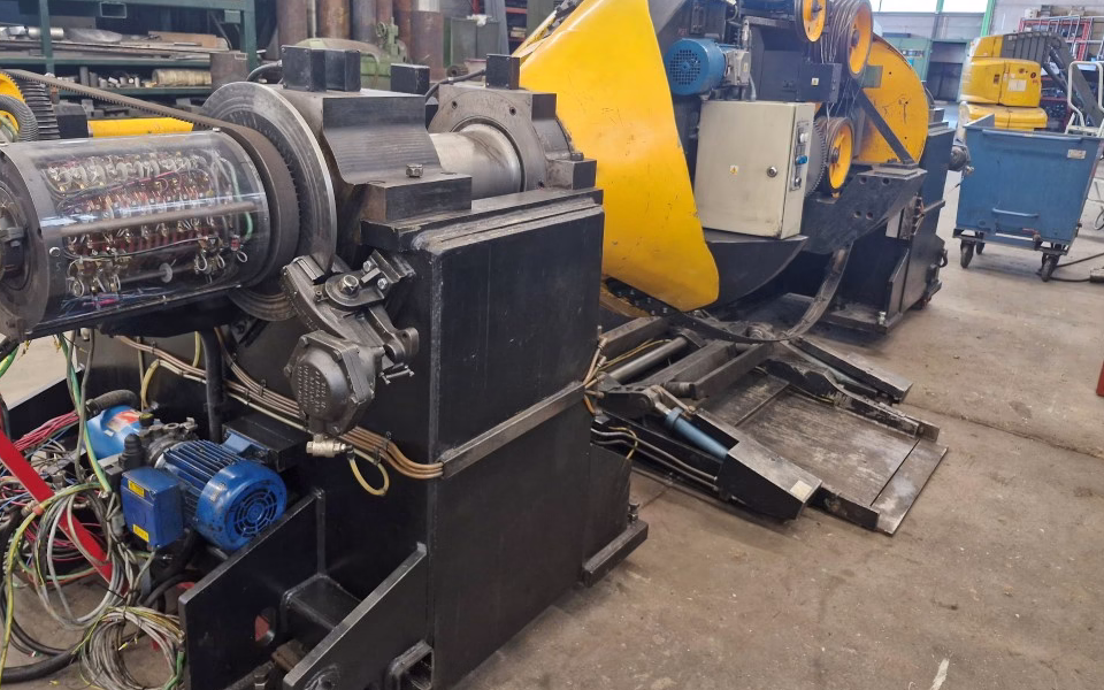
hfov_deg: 70.4
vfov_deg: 47.4
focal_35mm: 26
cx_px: 526
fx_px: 782
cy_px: 292
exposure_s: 1/100
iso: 400
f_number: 1.8
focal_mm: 5.54
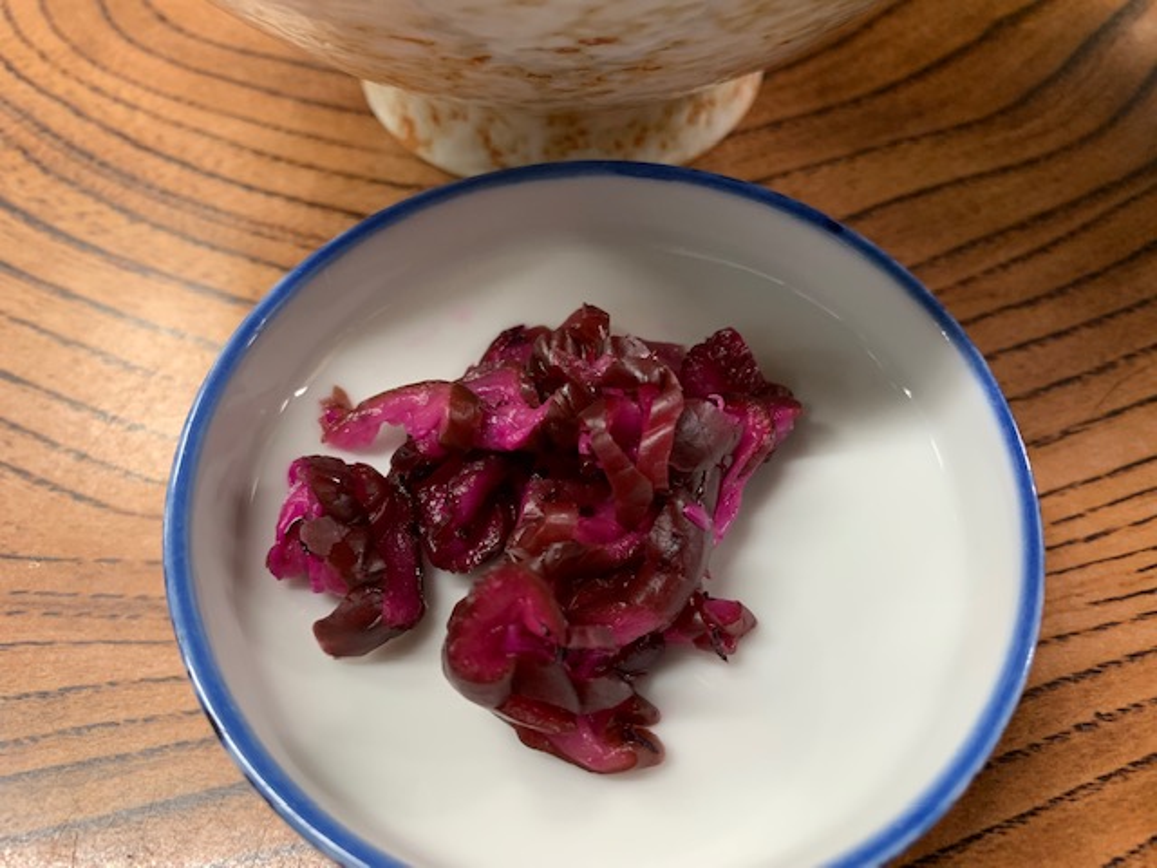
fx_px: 869
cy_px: 434
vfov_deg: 53.1
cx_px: 578
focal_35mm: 26
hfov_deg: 67.3
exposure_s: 1/50
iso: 160
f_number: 1.8
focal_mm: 4.25
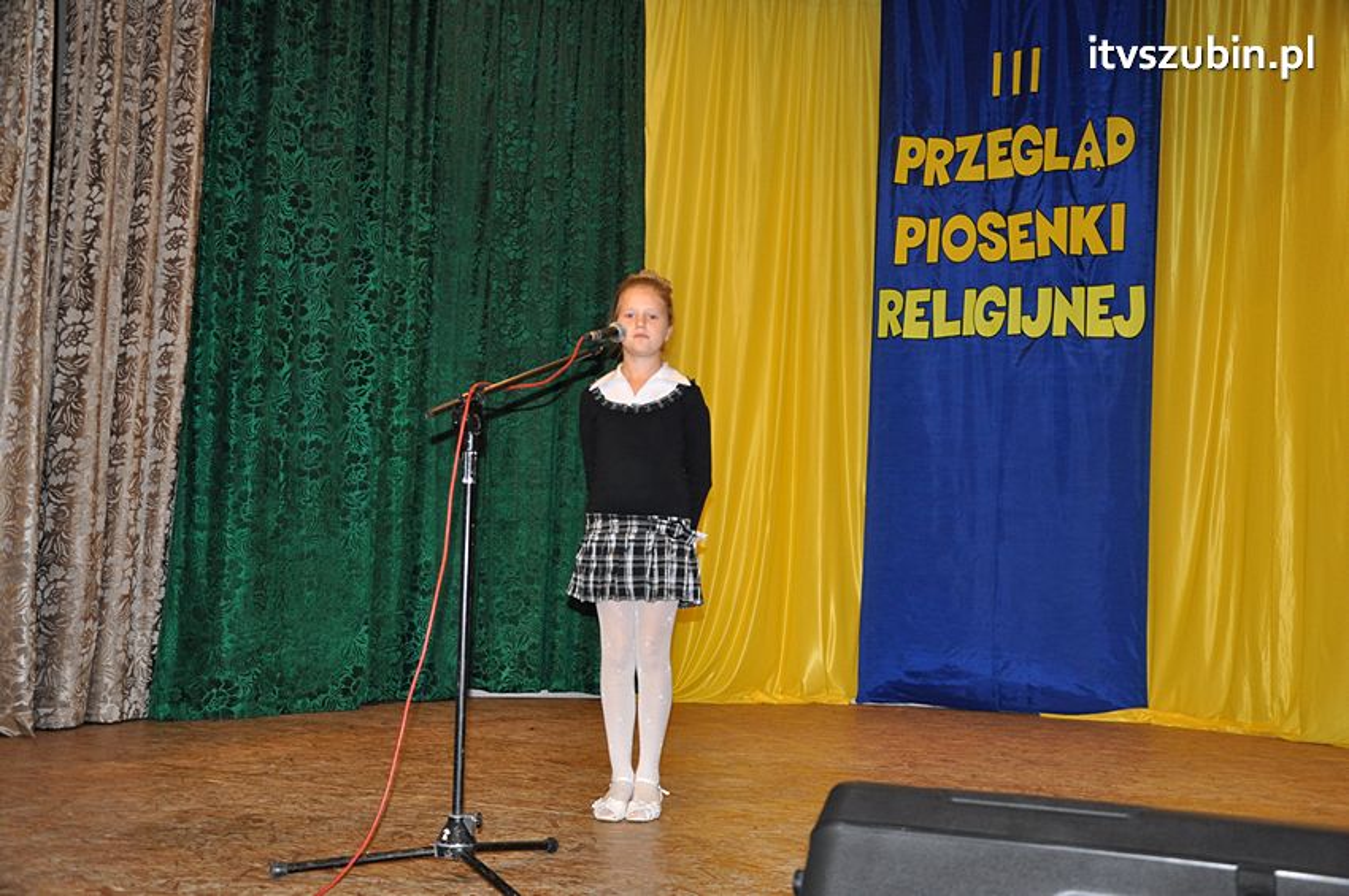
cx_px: 674
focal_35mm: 36
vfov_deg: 36.8
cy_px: 448
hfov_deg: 53.2
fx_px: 1348
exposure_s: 1/60
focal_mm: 24
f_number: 4
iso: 800
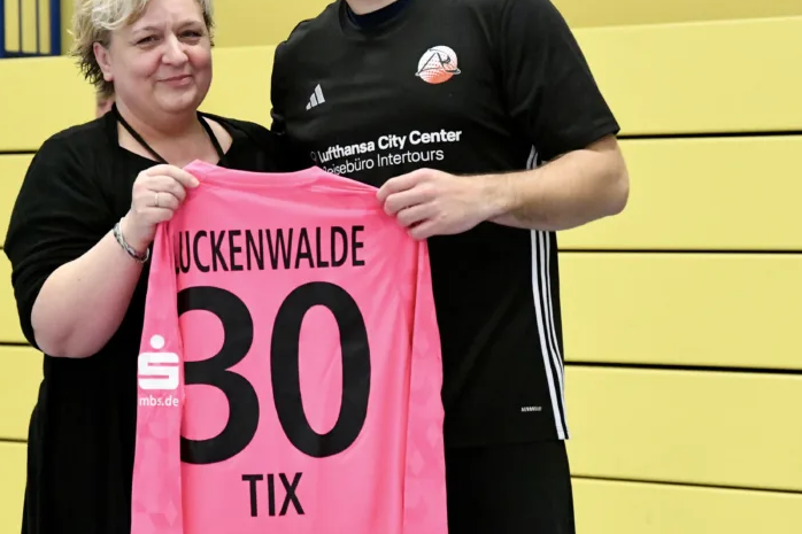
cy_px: 194
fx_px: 2027
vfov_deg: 15.0
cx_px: 321
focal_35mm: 91
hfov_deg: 22.4
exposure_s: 1/500
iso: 12800
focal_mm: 62
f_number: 4
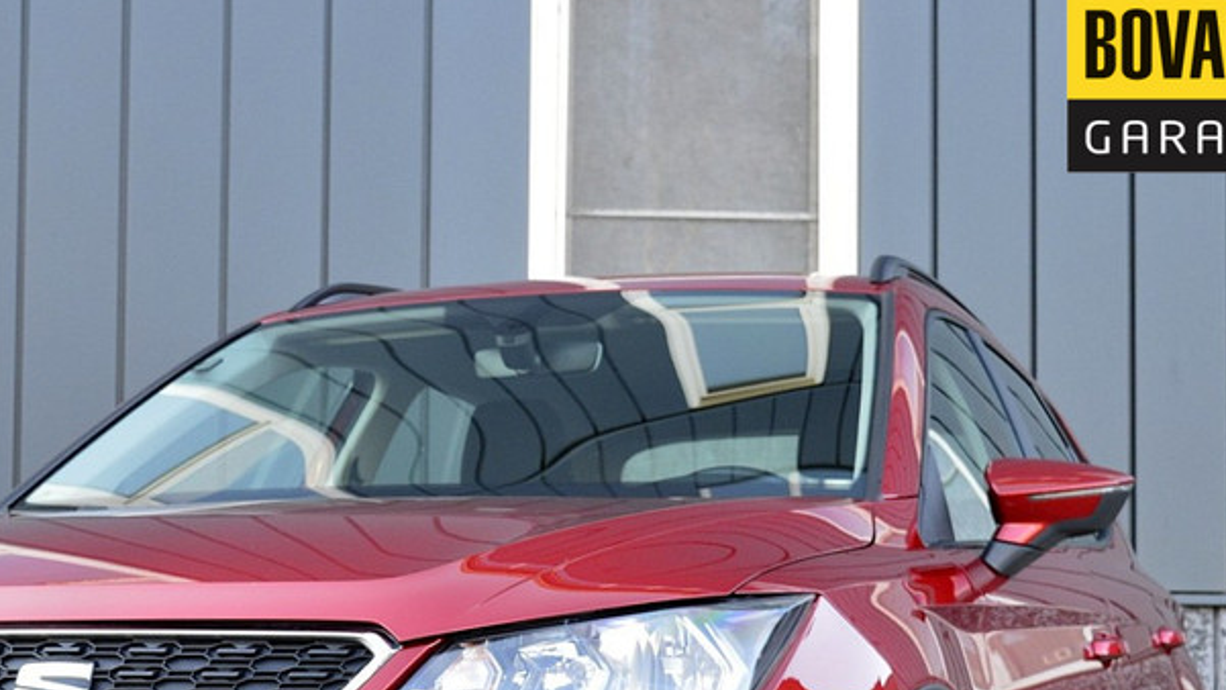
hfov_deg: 23.3
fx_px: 2958
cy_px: 691
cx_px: 375
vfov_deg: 13.1
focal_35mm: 91
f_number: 8
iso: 560
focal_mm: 34
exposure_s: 1/60
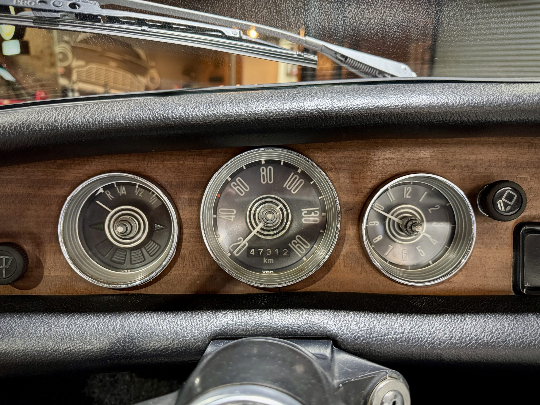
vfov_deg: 56.8
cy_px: 202
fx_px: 374
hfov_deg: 71.6
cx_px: 270
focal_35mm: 24
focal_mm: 6.76
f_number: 1.78
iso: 800
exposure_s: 1/50
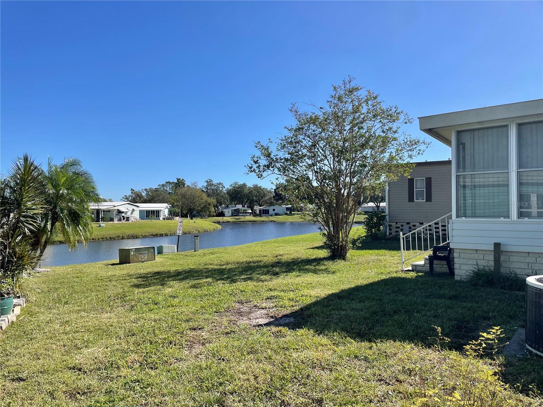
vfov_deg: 53.1
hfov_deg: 67.3
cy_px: 204
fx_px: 408
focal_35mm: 26
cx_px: 272
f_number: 1.6
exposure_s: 1/3401
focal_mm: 4.2
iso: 32
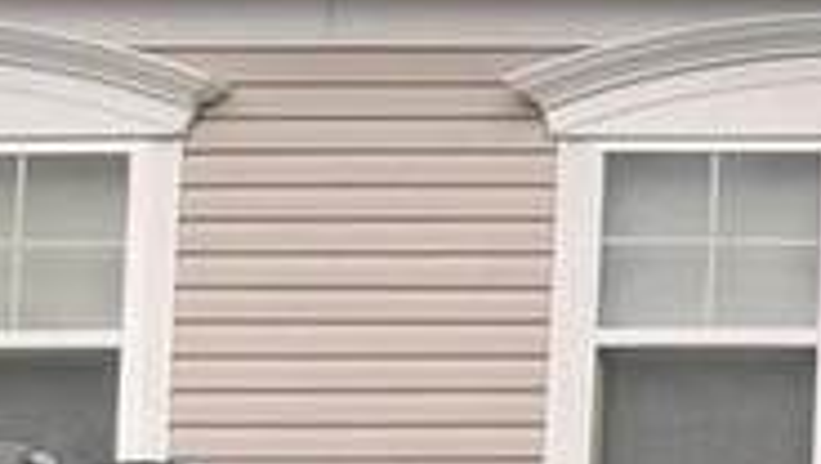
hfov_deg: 10.1
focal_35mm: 164
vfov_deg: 7.2
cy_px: 926
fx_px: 3566
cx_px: 2387
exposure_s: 1/800
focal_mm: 15
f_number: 14
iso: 1000
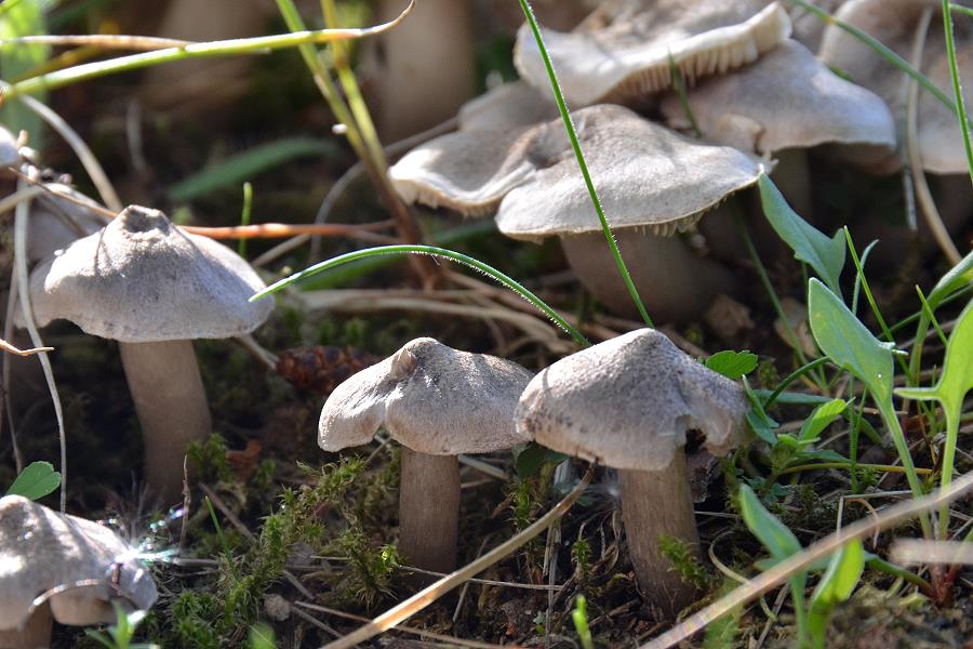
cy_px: 324
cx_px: 486
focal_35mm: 300
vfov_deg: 4.6
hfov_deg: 6.9
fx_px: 8108
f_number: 14
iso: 800
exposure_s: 1/100
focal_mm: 200
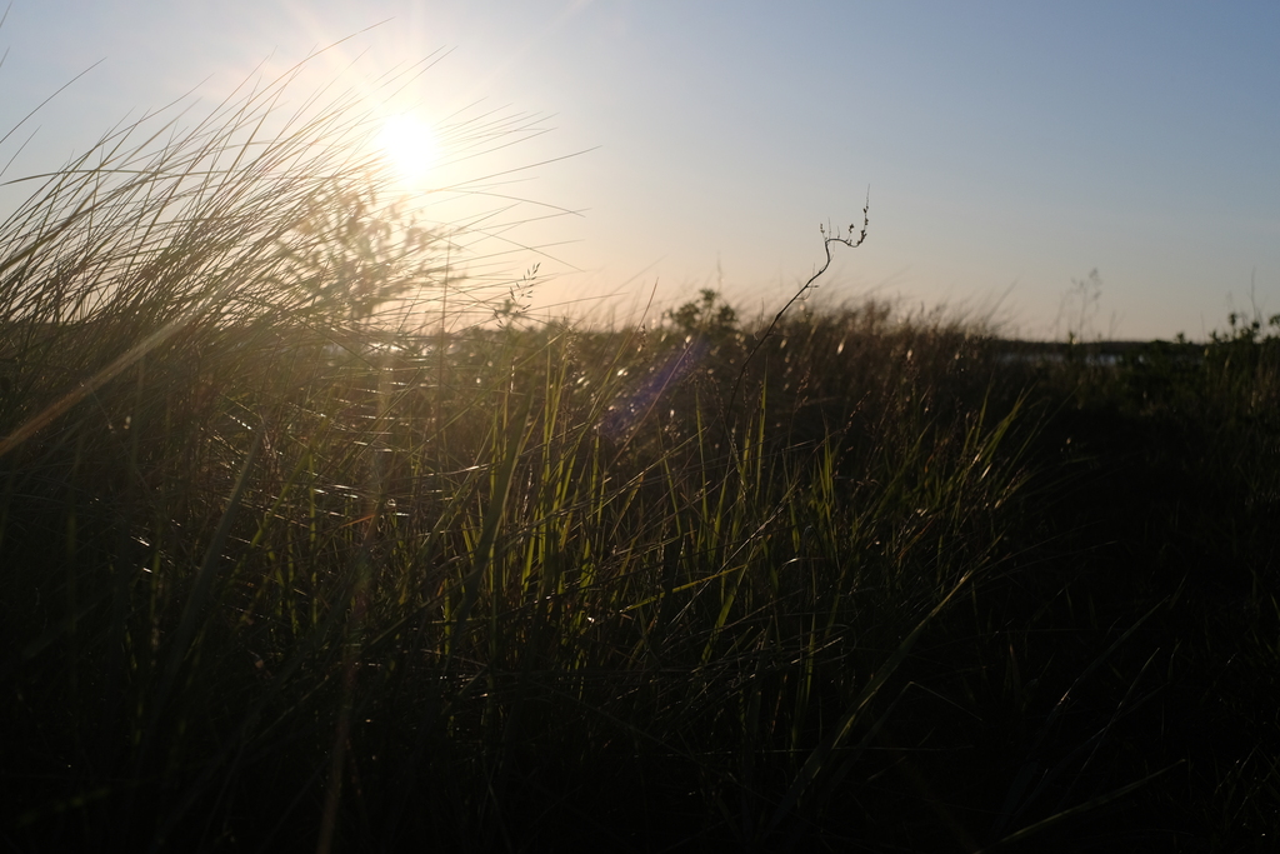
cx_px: 640
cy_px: 427
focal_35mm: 42
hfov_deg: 46.4
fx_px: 1493
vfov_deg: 31.9
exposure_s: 1/4400
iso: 320
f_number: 4.5
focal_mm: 28
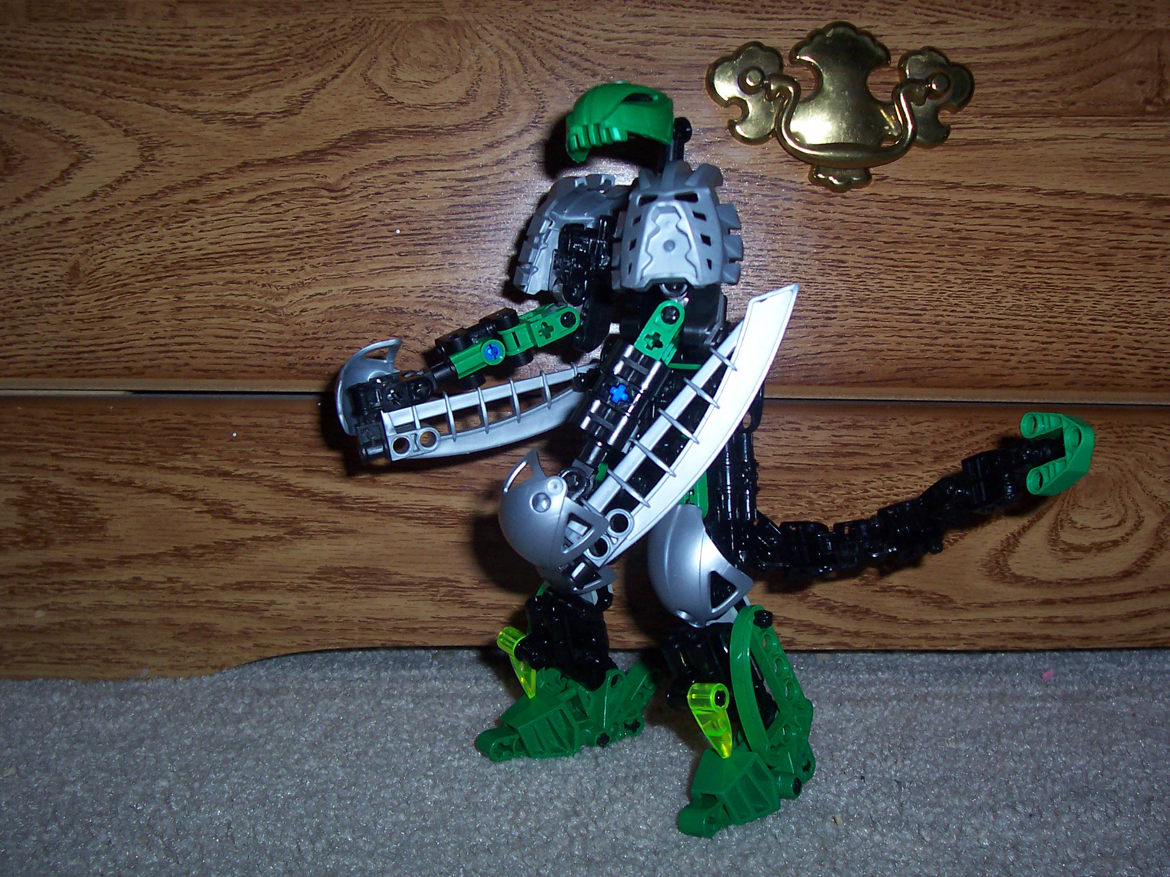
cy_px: 438
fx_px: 1251
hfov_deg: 50.1
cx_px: 585
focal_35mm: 37
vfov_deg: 38.7
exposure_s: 1/60
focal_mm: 5.6
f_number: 2.8
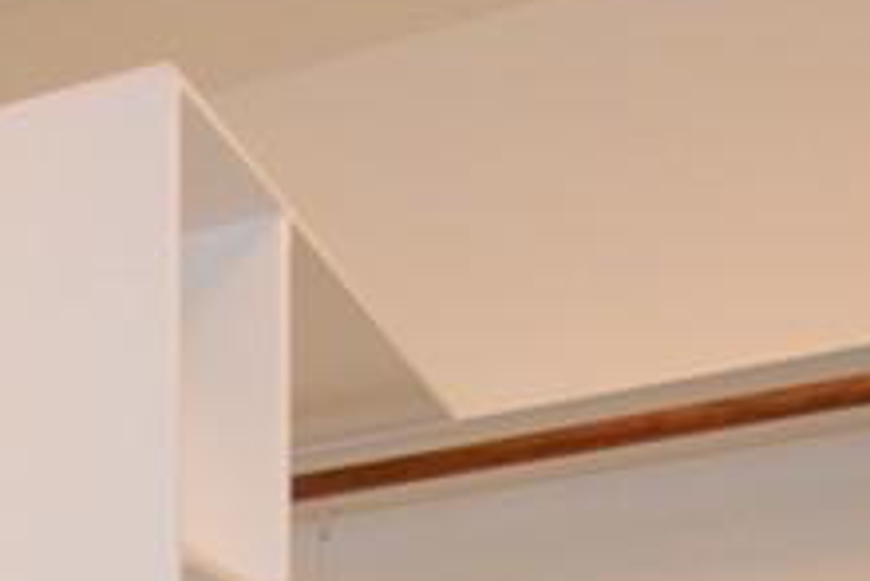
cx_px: -40
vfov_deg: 15.3
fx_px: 1789
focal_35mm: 74
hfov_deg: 25.7
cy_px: 1119
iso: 400
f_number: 3.5
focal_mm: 10
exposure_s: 1/60
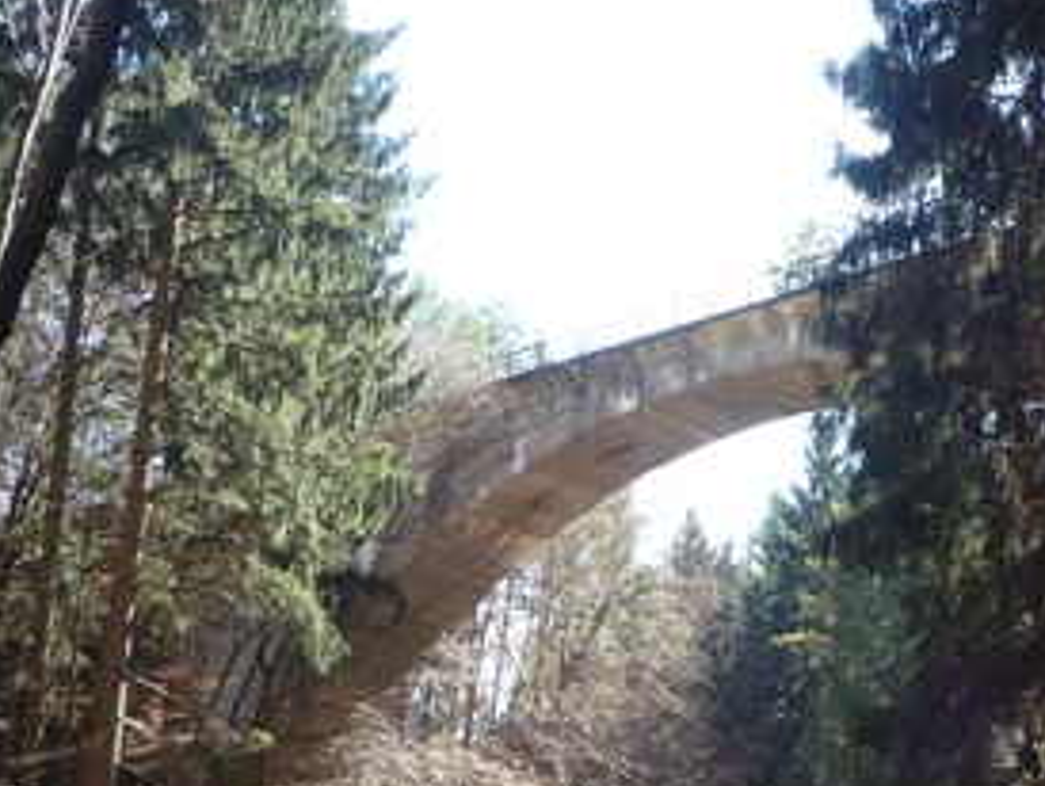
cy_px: 610
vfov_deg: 25.8
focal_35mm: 56
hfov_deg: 33.3
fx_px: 1692
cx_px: 839
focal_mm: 5.2
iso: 100
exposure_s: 1/100
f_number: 3.5
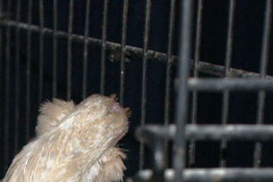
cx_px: -4
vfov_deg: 7.5
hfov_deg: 11.4
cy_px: 280
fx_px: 1356
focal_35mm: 179
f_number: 5.6
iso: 800
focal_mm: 35
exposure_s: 1/60
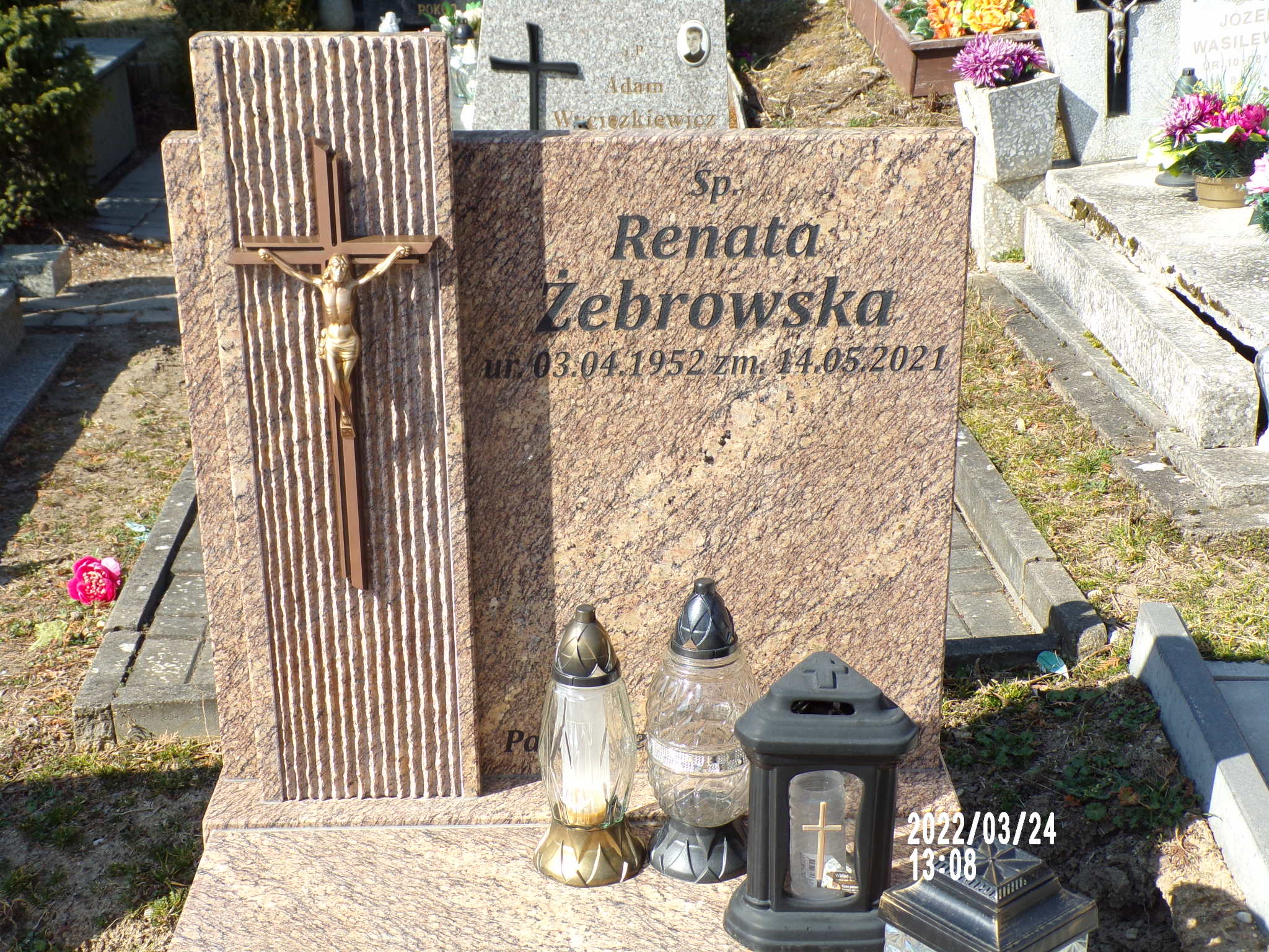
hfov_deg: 38.9
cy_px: 476
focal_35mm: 49
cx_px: 634
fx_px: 1796
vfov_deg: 29.7
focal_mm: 8.7
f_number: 5.1
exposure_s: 1/220
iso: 80
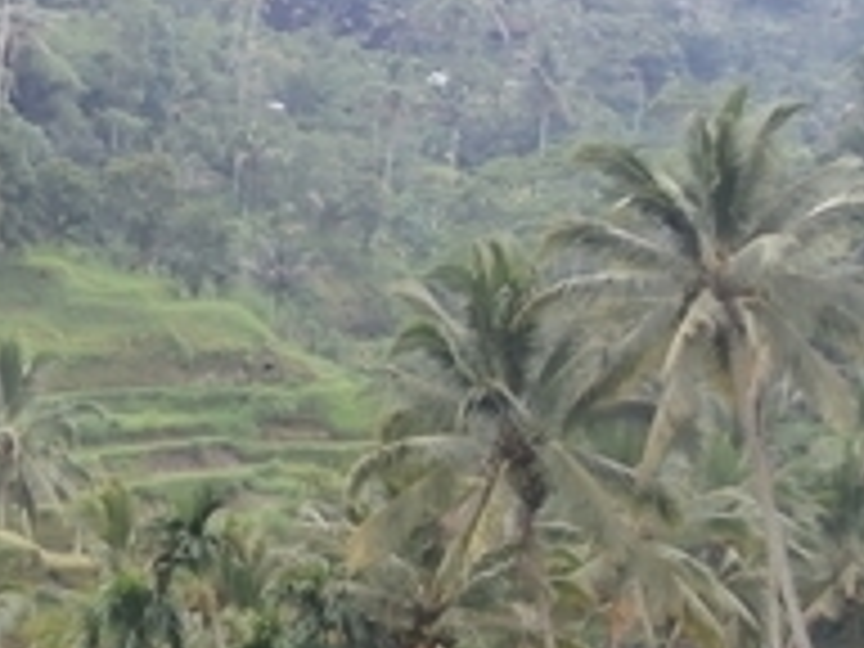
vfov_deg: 10.1
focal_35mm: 147
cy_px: 369
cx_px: -387
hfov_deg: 12.8
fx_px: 3669
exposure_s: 1/80
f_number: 4.2
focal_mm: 8.29
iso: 100
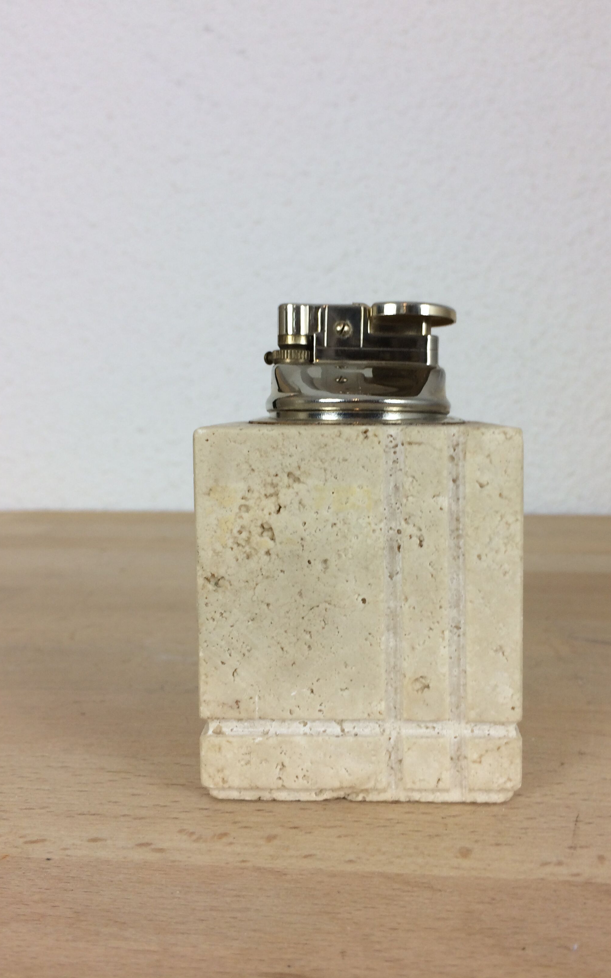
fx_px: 826
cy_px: 488
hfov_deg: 40.5
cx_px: 342
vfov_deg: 61.2
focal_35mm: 31
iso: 40
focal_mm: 4.15
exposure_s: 1/50
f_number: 2.2
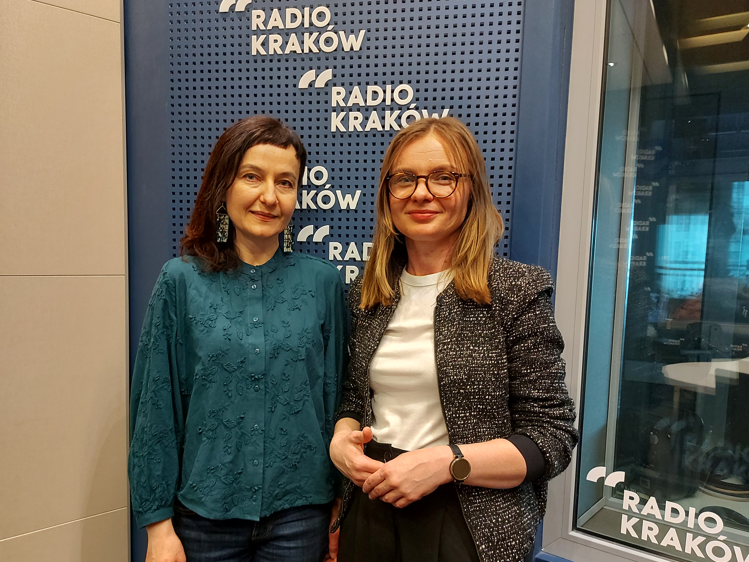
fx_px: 584
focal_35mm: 27
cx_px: 332
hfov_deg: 65.1
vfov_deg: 51.3
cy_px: 313
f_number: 1.8
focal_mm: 5.23
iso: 250
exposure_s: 1/33
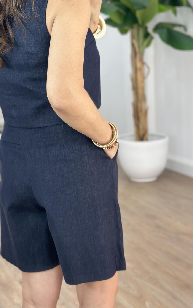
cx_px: 72
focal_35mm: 57
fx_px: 480
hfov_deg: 22.7
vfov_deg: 35.6
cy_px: 138
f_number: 1.78
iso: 64
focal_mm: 6.86
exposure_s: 1/100
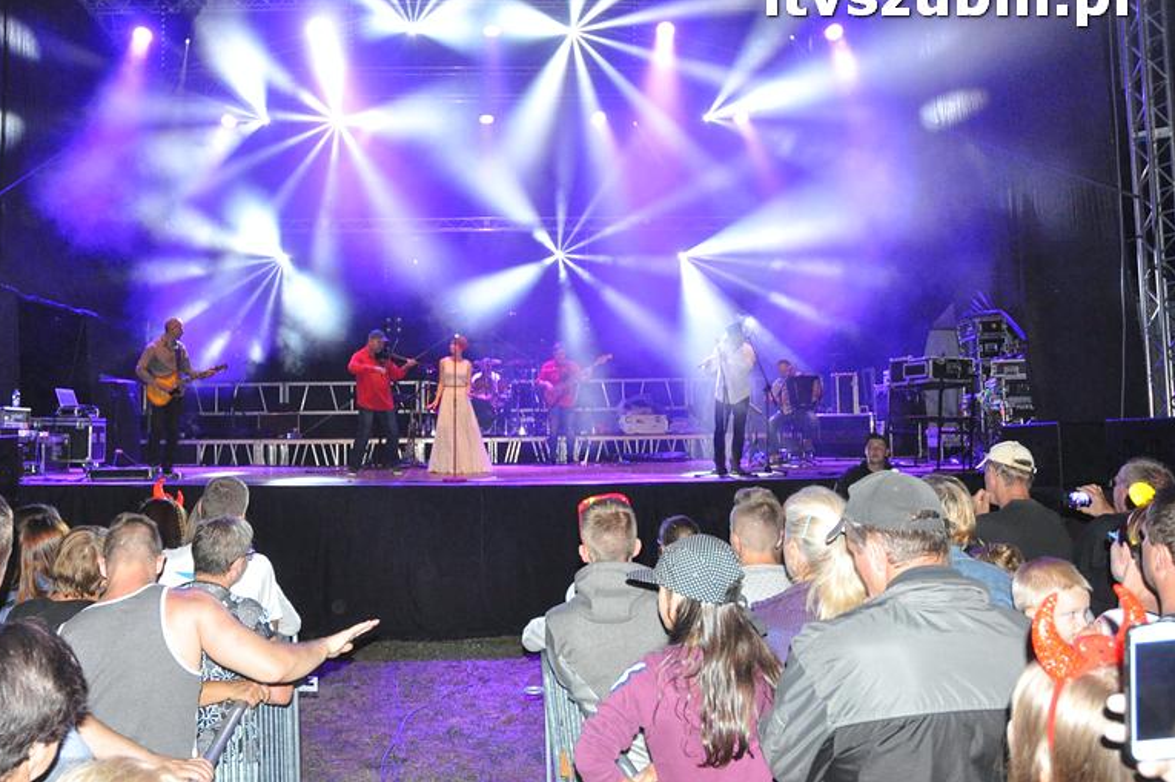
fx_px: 978
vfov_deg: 43.5
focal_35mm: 30
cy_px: 357
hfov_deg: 61.8
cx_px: 530
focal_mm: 18
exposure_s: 1/60
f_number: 5.6
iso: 3200
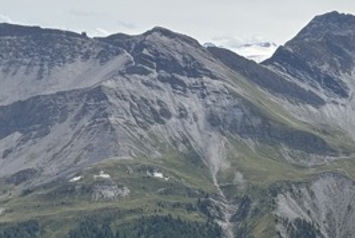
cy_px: 295
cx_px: 504
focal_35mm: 104
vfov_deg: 12.8
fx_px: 1027
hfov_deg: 17.9
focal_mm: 5.96
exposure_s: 1/4854
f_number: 1.6
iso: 50
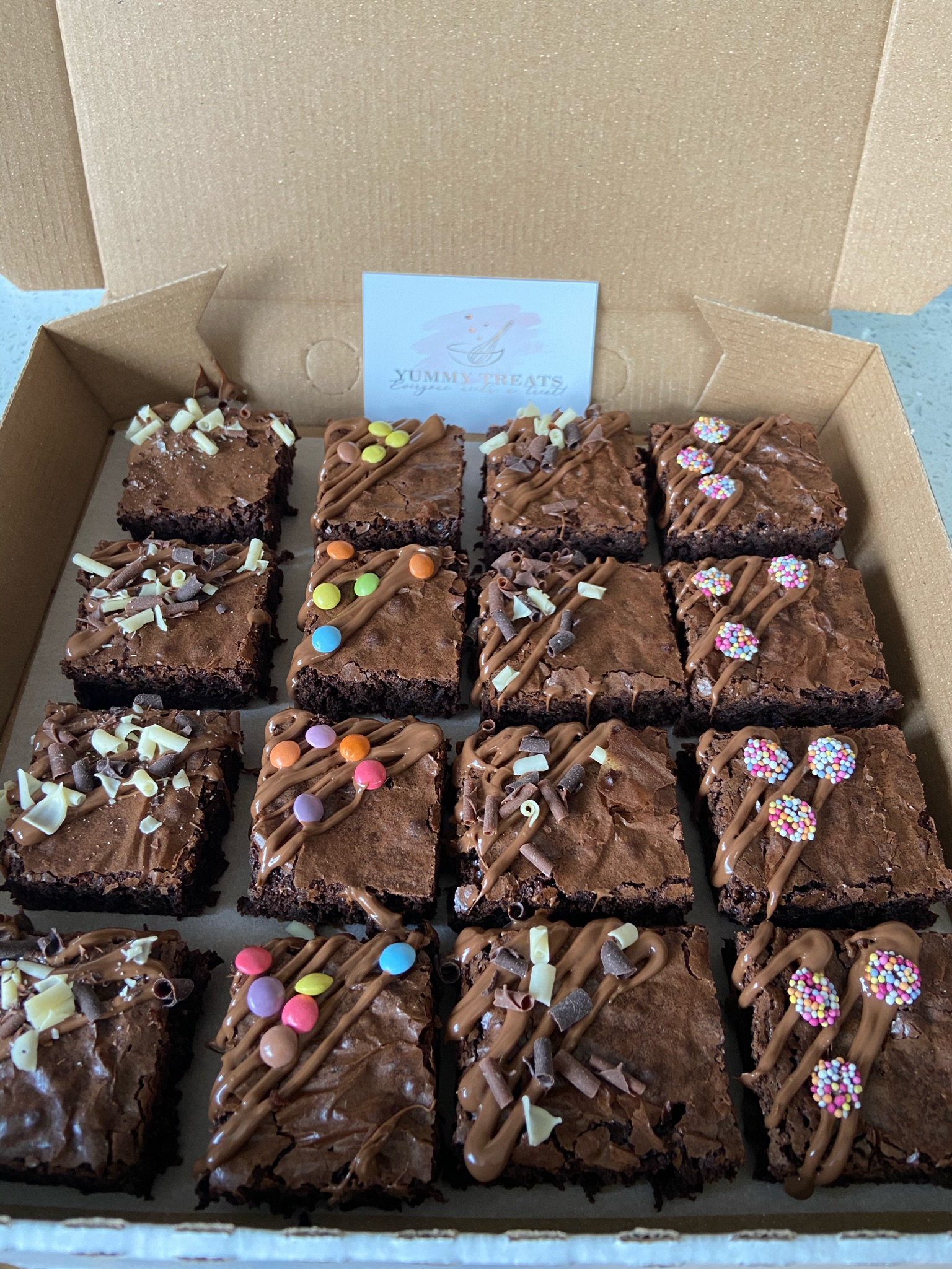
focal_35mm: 26
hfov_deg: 53.0
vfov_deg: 67.3
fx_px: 954
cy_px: 634
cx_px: 476
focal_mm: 4.25
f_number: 1.8
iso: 125
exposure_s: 1/86
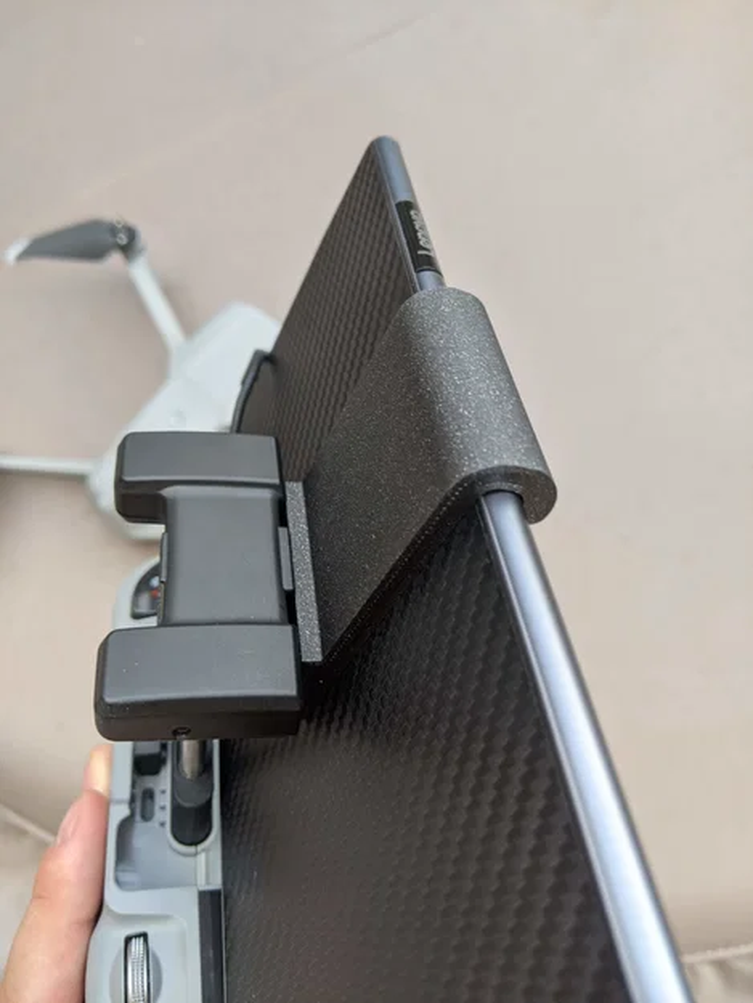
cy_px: 502
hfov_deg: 51.4
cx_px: 376
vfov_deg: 65.3
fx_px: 783
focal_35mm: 27
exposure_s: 1/99.9
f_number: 1.8
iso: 76
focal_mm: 4.44
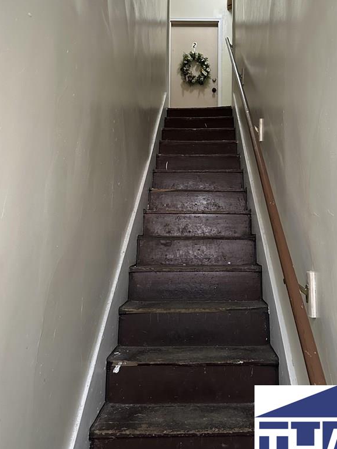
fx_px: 389
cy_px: 212
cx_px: 208
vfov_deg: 59.9
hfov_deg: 46.4
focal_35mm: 30
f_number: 1.78
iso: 640
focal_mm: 6.86
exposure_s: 1/40
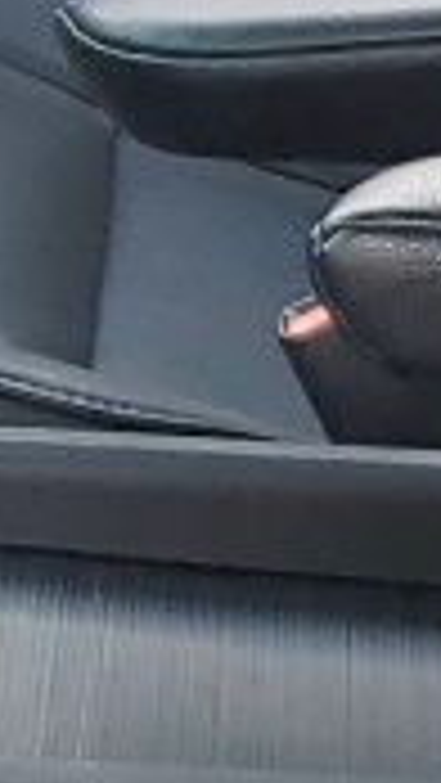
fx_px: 5400
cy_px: 432
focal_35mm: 260
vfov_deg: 8.3
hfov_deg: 4.6
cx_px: -652
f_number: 1.5
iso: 50
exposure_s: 1/286
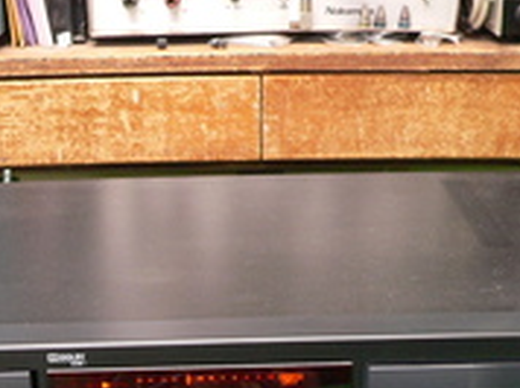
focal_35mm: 77
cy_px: 410
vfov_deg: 18.5
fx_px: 1155
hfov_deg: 25.3
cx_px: 204
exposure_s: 1/5
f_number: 2.8
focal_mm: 6
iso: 200
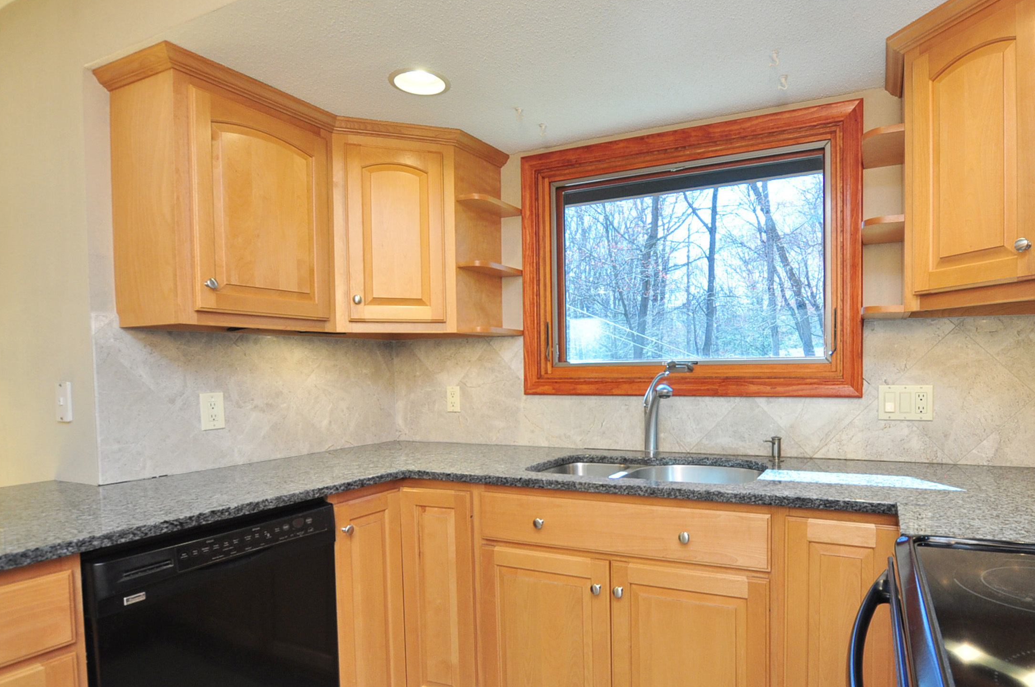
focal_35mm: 20
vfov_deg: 61.6
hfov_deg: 83.4
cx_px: 599
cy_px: 383
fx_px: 574
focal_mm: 10
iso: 500
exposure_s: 1/80
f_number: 4.5
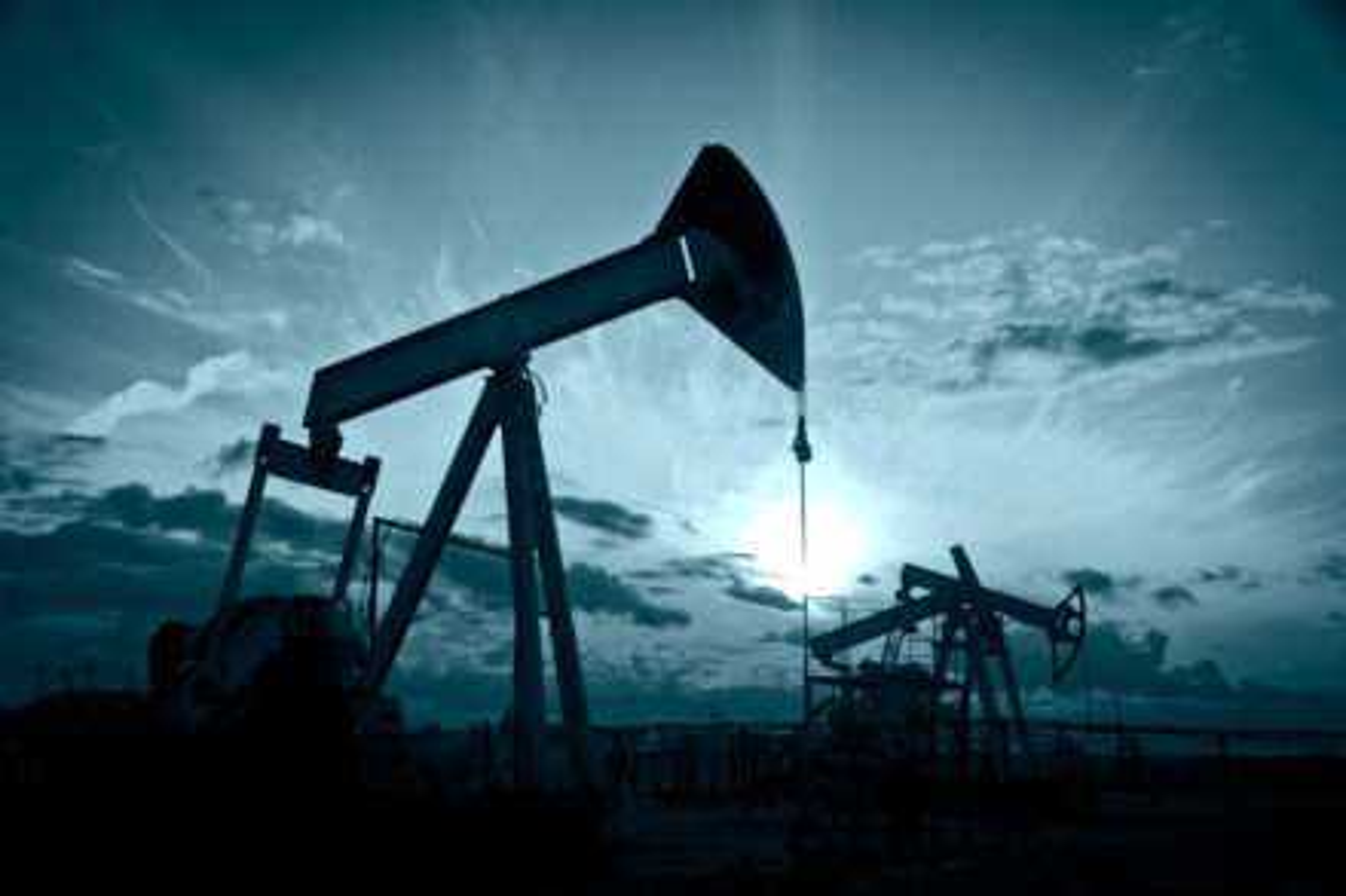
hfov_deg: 48.5
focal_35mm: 40
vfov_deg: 33.4
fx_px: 1495
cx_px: 673
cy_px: 448
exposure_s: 1/200
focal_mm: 40
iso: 320
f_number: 14
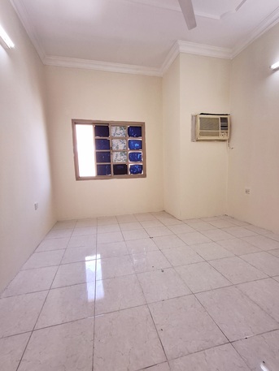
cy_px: 186
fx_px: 172
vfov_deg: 94.5
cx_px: 140
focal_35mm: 16
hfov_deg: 78.1
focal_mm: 1.64
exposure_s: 1/40
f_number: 2.2
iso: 64
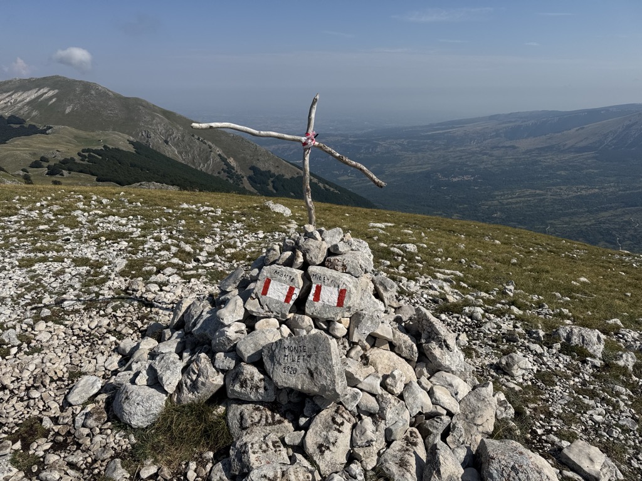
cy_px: 240
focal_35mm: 24
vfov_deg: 56.8
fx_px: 445
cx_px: 321
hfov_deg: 71.6
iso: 80
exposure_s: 1/9009
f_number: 1.78
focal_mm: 6.76
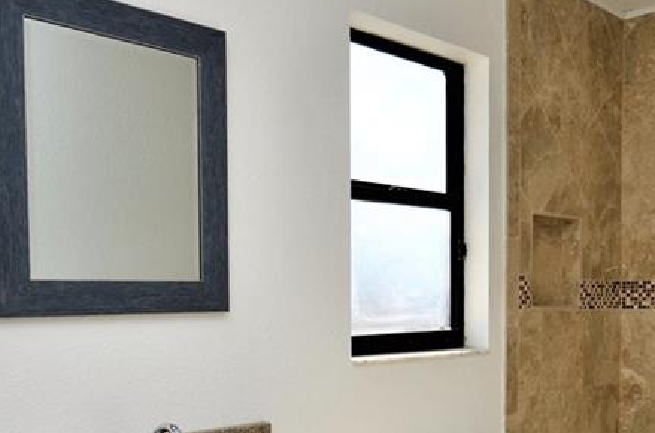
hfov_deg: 46.5
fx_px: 762
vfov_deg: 31.2
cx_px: 355
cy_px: 323
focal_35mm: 42
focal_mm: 12
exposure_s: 1/200
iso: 100
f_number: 6.3
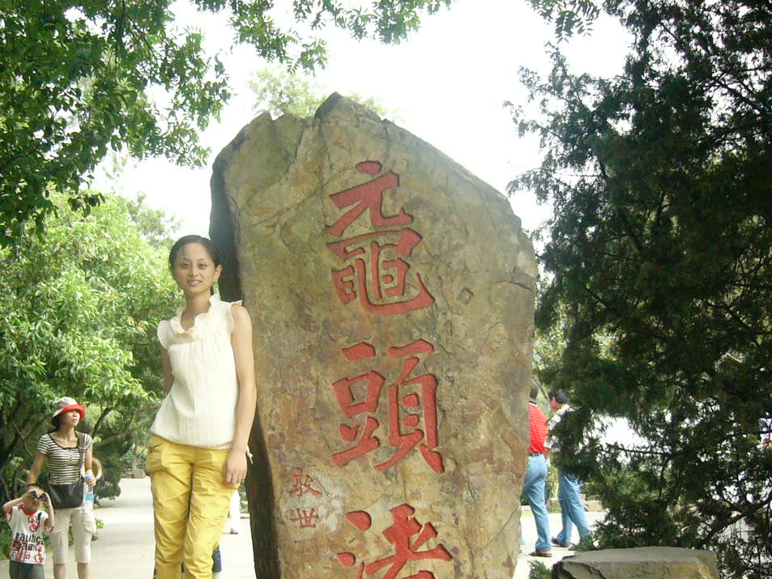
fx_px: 1048
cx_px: 297
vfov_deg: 30.8
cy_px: 359
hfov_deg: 40.2
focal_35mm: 47
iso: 200
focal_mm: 5.8
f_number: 2.8
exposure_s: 1/320
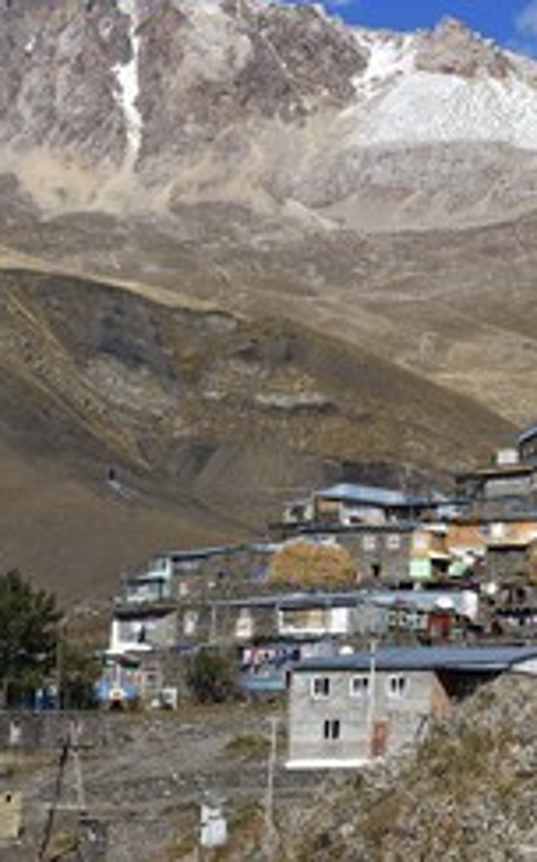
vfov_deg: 17.0
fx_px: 2887
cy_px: 410
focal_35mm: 123
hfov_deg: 10.4
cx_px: 721
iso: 200
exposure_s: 1/320
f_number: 14
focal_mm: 70
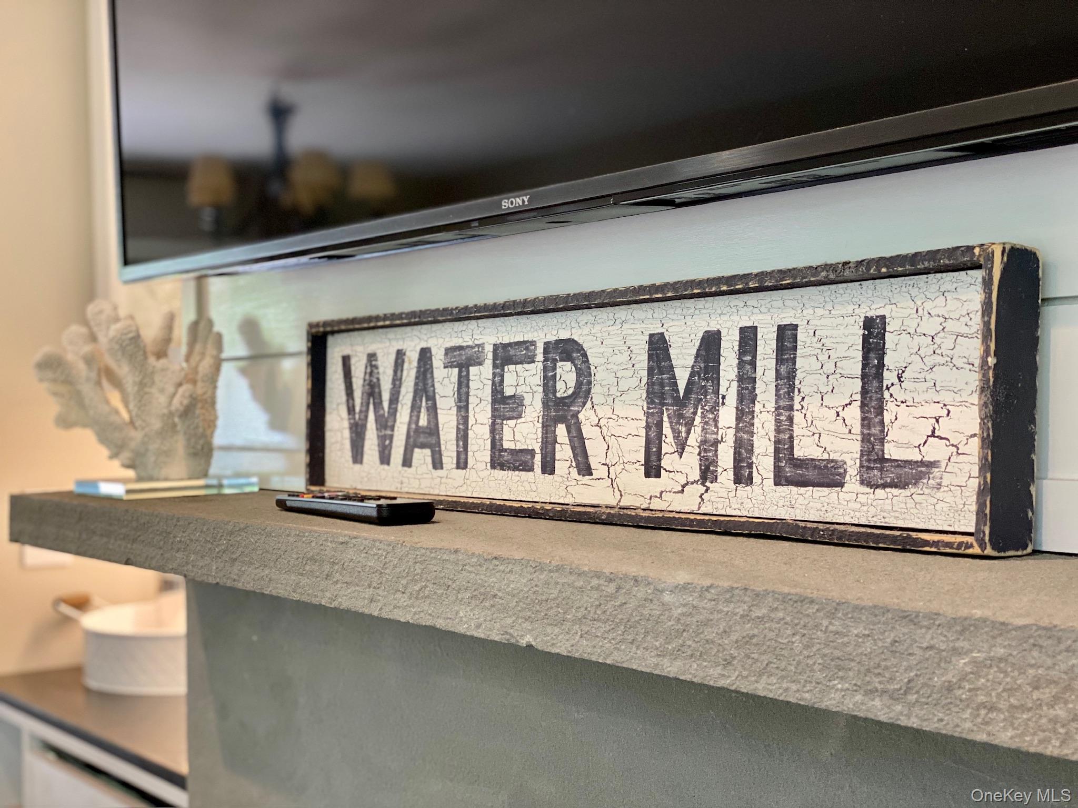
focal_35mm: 52
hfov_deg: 36.8
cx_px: 539
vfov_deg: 28.0
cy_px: 404
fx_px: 1619
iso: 160
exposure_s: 1/60
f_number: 2
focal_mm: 6
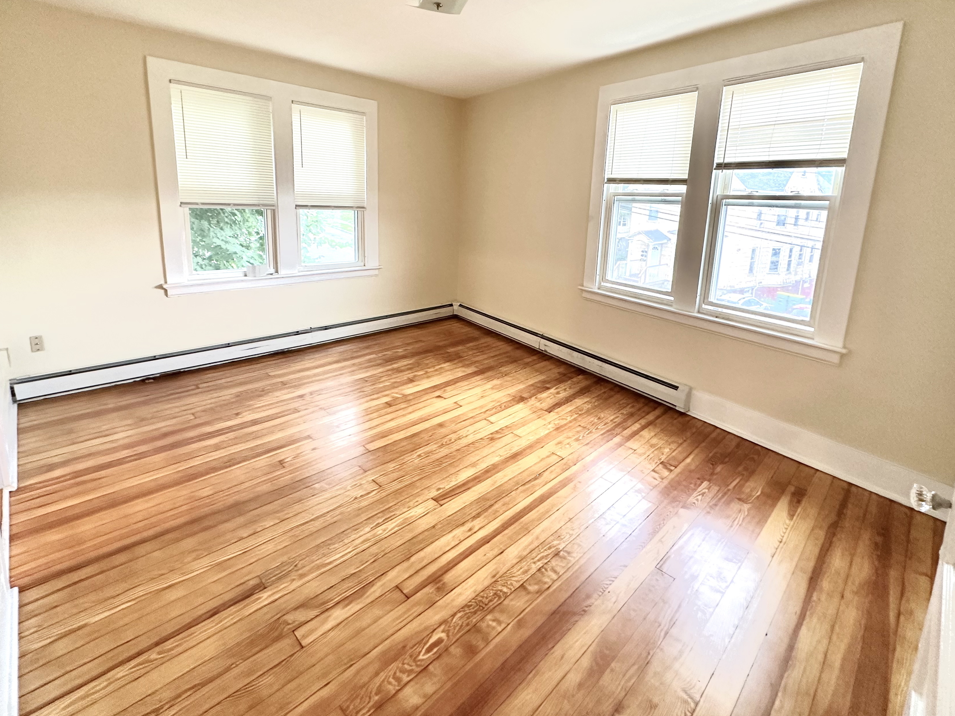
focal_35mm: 17
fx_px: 469
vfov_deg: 74.0
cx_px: 481
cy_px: 289
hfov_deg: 91.0
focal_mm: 2.22
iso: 250
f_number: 2.2
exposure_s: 1/60
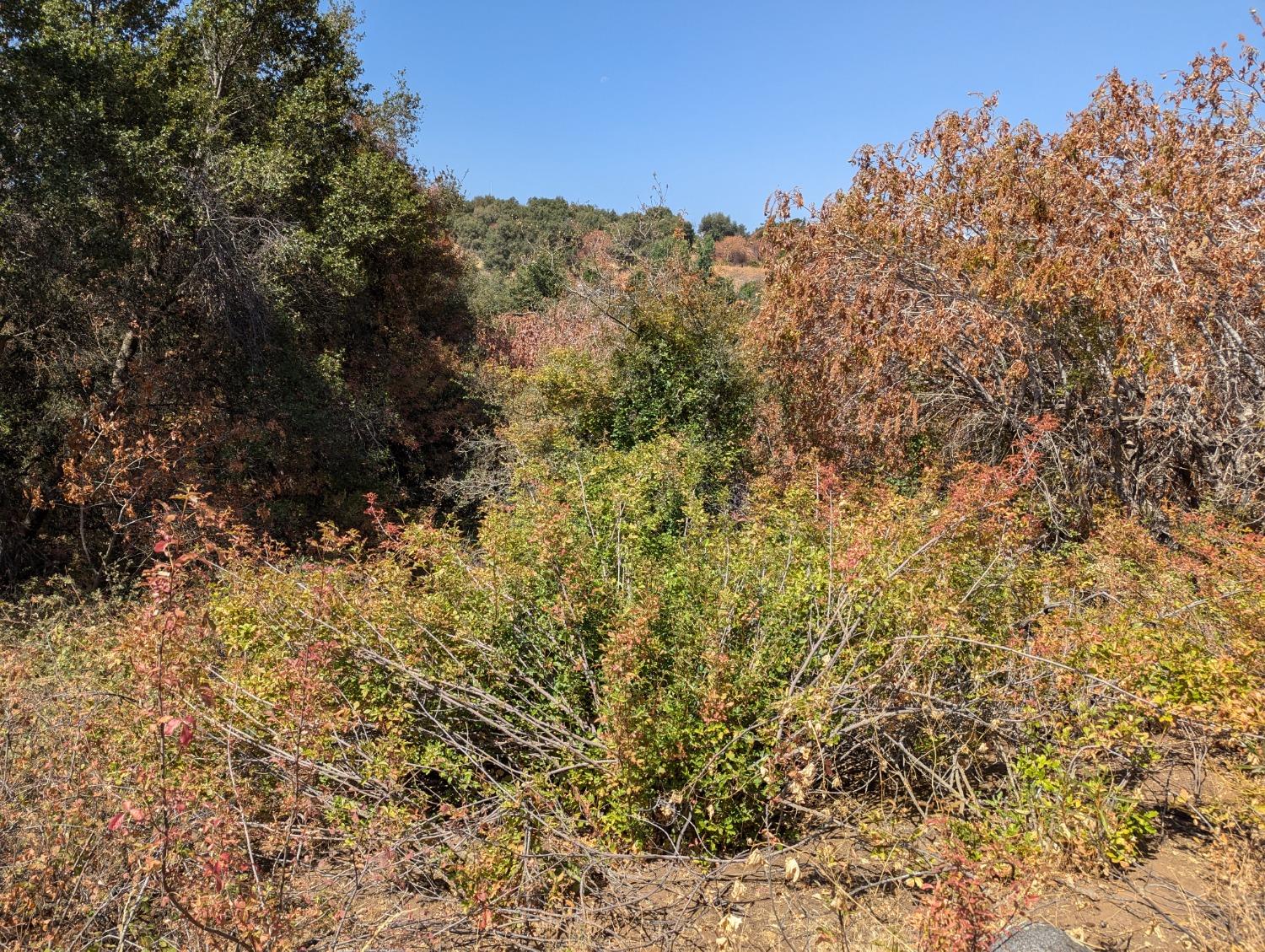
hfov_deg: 71.5
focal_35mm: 24
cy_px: 476
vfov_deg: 56.9
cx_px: 632
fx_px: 878
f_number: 1.85
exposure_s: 1/1795
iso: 48
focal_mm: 6.81
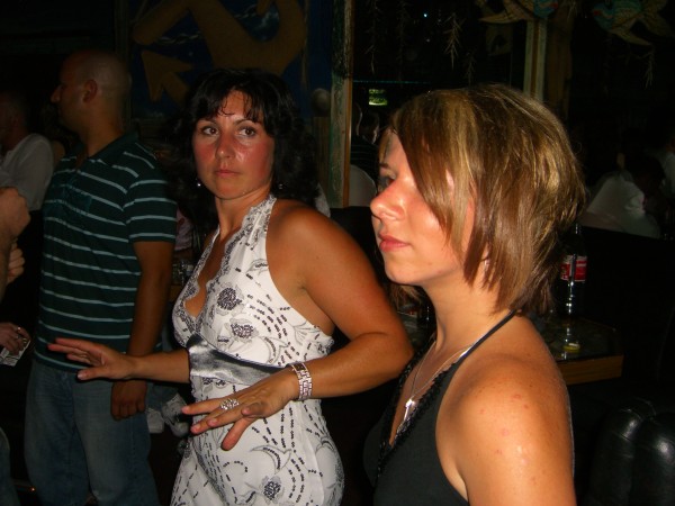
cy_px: 253
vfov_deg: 37.7
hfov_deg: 49.0
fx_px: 741
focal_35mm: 38
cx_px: 338
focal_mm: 7.9
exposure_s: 1/60
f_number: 2.8
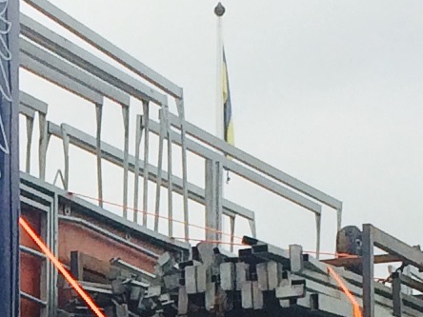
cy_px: 738
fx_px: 2603
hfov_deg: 9.1
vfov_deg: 6.6
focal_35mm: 213
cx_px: -174
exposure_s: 1/547
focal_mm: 4.15
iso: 32
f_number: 2.2
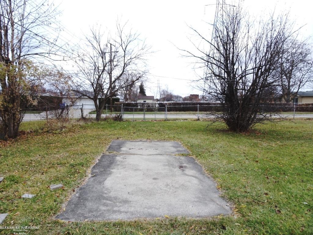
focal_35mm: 24
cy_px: 118
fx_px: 217
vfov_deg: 56.8
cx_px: 156
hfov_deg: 71.6
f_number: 3.5
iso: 80
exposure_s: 1/40
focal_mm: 4.1
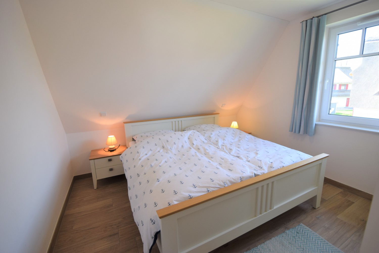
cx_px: 190
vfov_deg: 77.3
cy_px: 126
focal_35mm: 15
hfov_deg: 100.4
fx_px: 158
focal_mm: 10
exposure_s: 1/80
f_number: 4.5
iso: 400
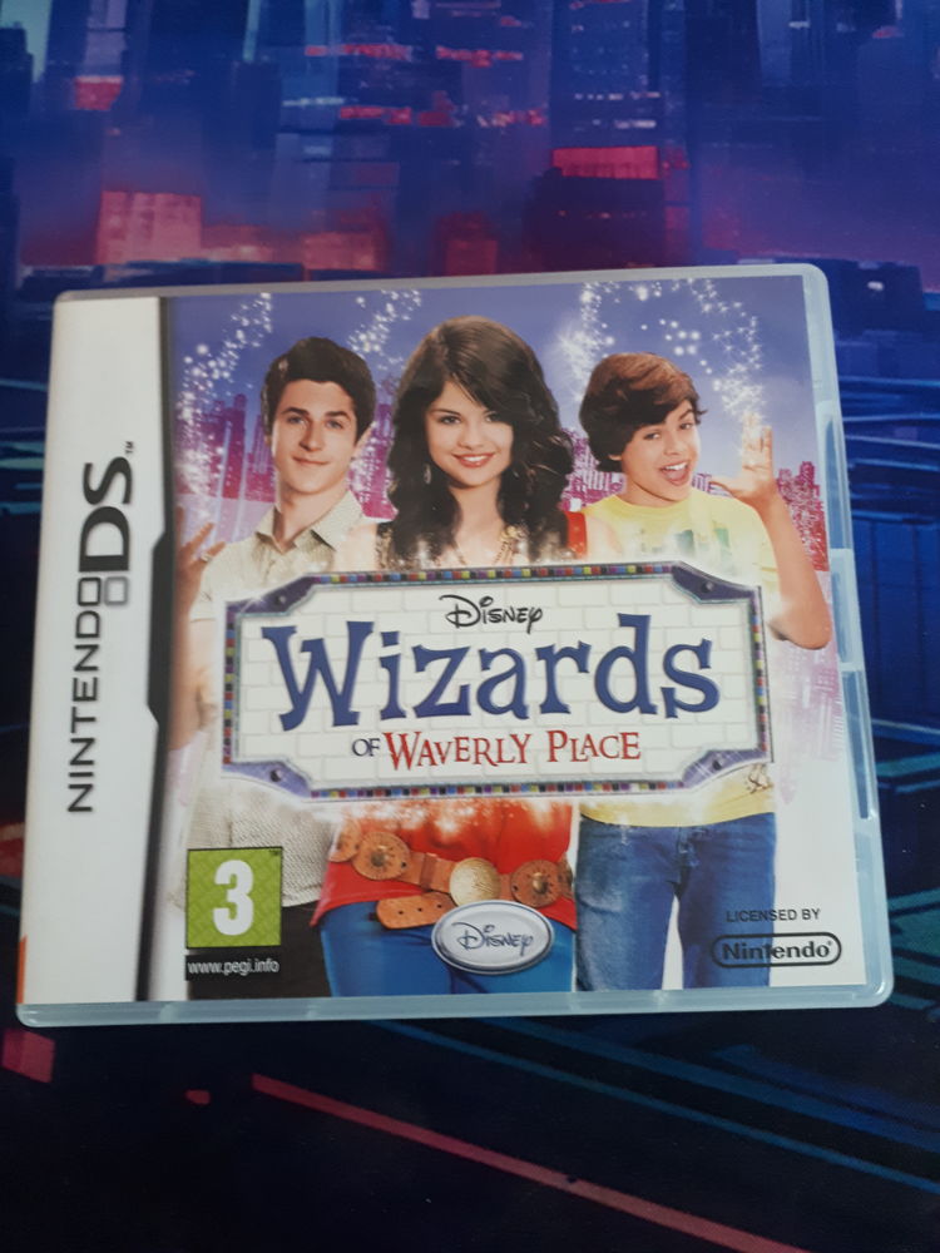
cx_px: 470
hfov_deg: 51.4
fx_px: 978
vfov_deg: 65.3
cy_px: 626
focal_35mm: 27
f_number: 1.9
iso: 250
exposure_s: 1/15
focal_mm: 3.6
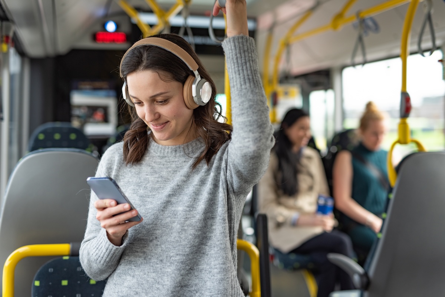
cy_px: 148
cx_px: 222
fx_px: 618
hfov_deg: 39.6
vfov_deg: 27.0
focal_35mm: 50
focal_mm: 50
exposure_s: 1/500
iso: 64
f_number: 1.8
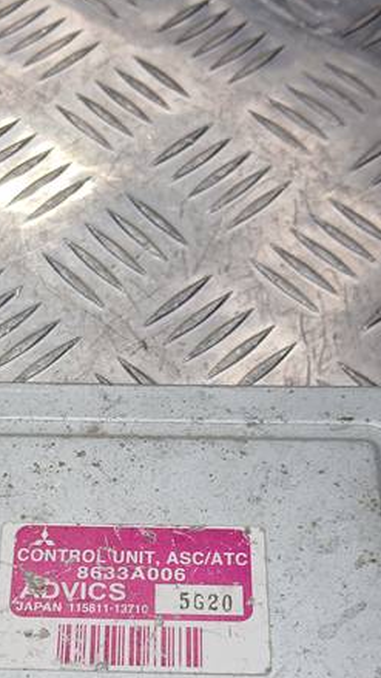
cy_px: 522
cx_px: 85
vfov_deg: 31.2
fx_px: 1185
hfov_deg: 18.1
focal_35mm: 66
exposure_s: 1/100
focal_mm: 3.98
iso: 25
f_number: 1.8
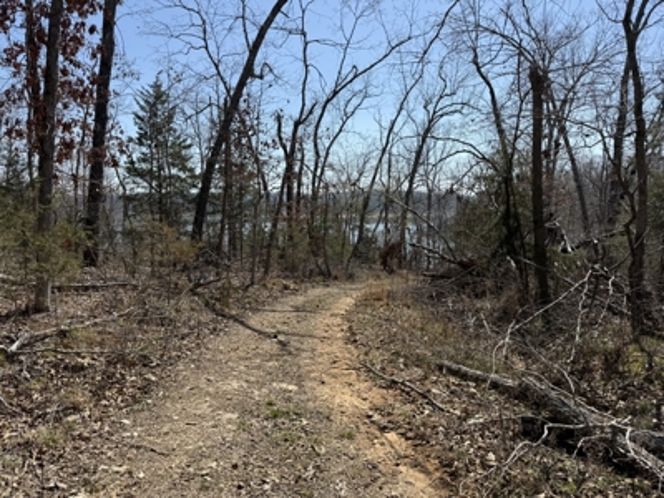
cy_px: 249
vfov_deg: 56.8
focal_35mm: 24
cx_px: 332
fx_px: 460
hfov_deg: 71.6
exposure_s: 1/4405
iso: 80
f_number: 1.78
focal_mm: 6.76
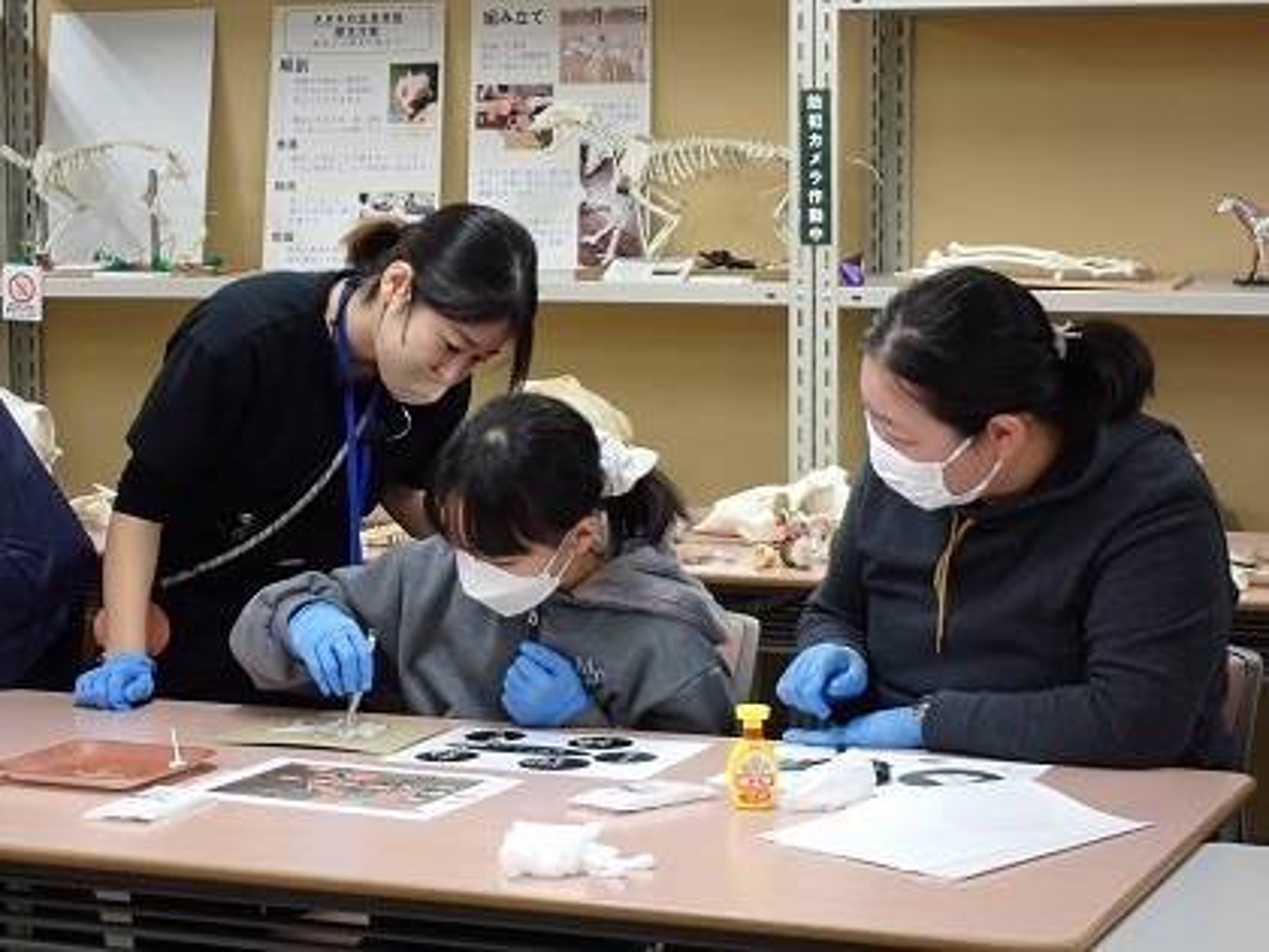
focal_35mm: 88
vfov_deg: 16.8
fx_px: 3226
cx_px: 634
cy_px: 476
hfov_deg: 22.3
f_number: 4.5
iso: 640
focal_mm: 15.66
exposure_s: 1/80
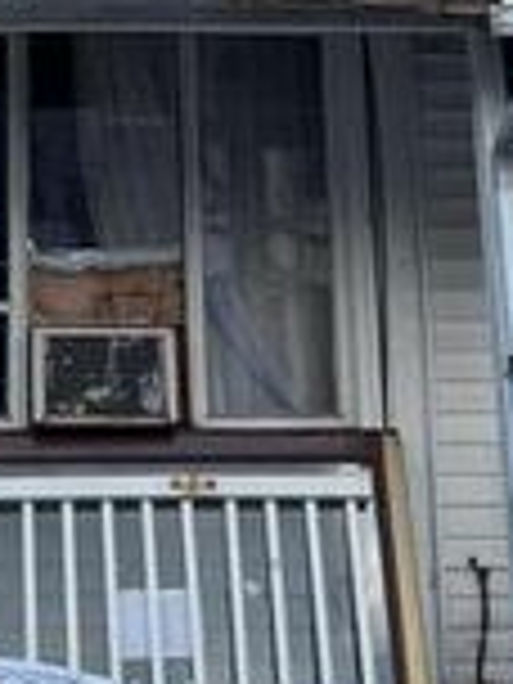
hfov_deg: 13.9
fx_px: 2075
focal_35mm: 105
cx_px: -22
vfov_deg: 17.8
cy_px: -137
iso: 80
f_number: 1.78
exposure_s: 1/2833
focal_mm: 6.76
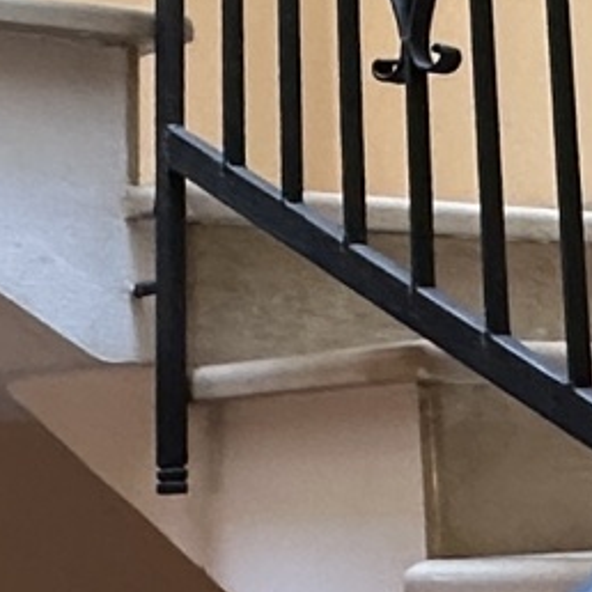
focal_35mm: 123
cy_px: -418
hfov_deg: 14.2
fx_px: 2380
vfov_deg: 13.0
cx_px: 273
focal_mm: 2.22
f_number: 2.2
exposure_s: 1/50
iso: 200
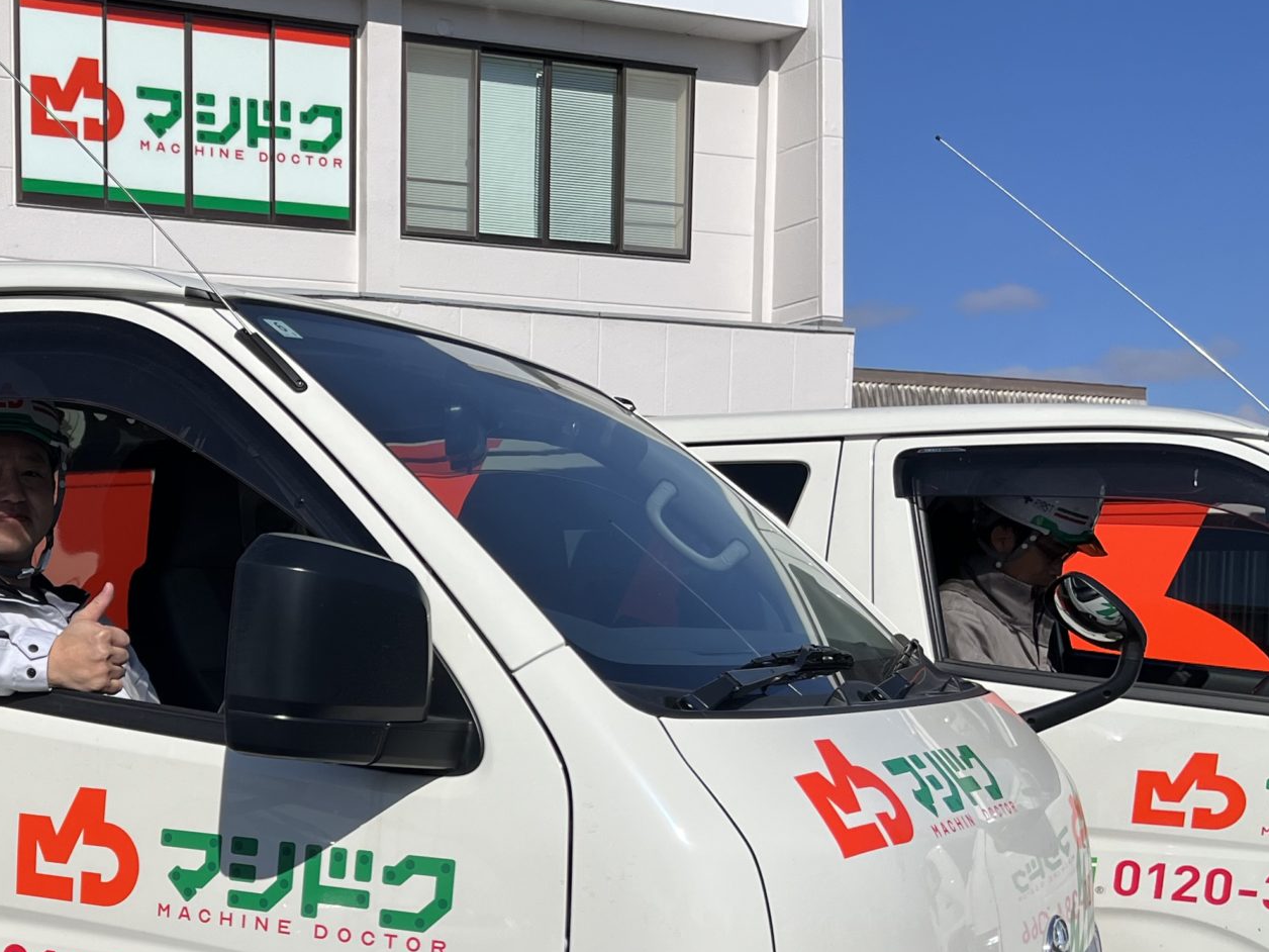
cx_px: 42
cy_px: 897
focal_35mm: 53
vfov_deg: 26.4
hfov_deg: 33.5
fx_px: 1943
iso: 50
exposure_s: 1/8403
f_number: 1.6
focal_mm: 5.1
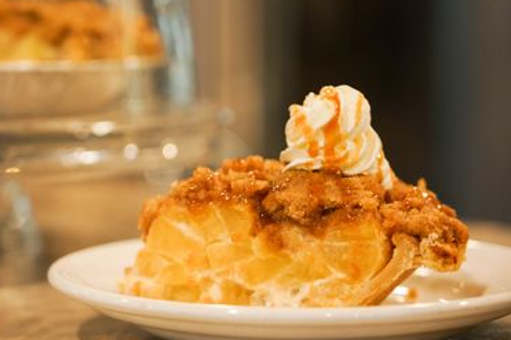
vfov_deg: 11.0
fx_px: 1773
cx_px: 205
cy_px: 198
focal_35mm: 125
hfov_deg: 16.4
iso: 1250
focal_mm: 103
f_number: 4
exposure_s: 1/125
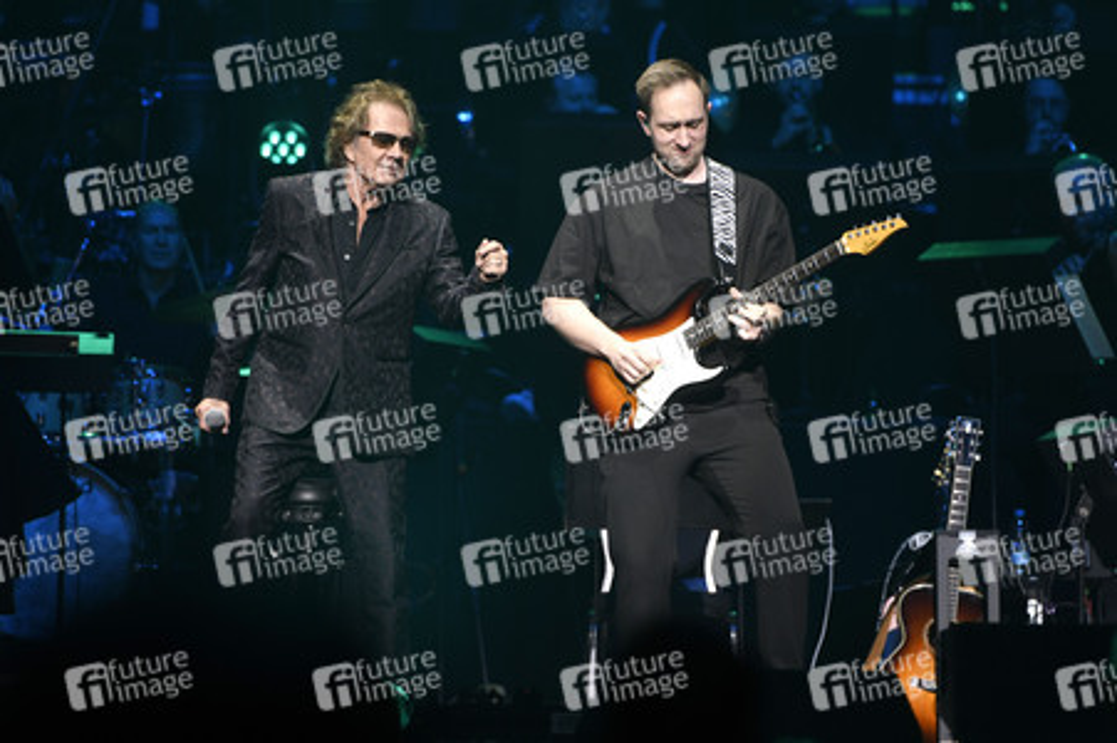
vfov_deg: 6.9
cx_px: 558
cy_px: 372
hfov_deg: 10.3
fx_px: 6201
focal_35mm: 200
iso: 1250
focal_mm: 200
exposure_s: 1/640
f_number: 4
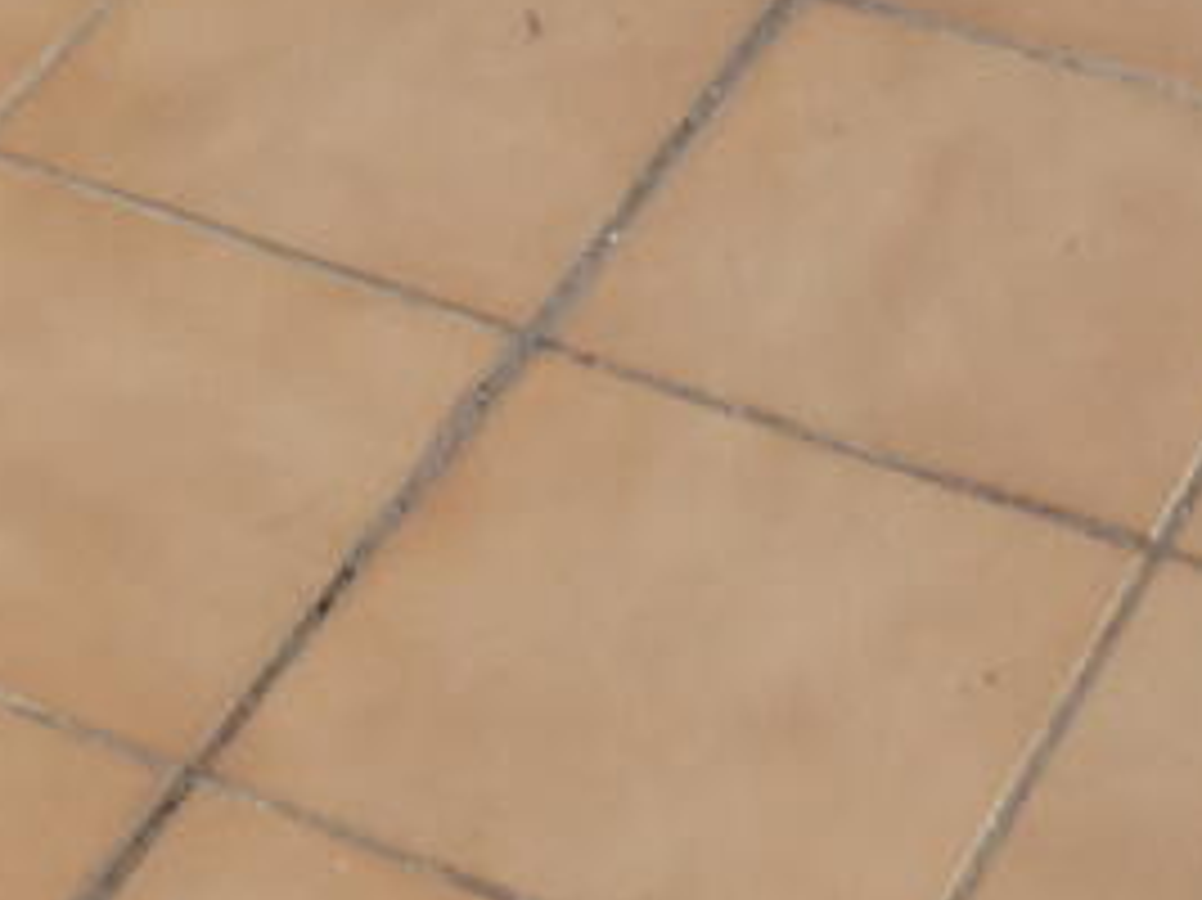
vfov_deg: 7.7
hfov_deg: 13.0
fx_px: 5206
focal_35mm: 150
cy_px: -2340
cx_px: 77
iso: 80
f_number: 3.5
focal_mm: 3.6
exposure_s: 1/1000
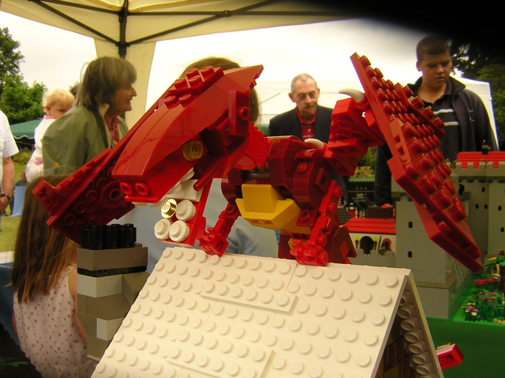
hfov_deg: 51.4
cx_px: 252
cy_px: 189
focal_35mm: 36
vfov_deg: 39.7
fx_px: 525
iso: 100
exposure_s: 1/182
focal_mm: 4.7
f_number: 5.2
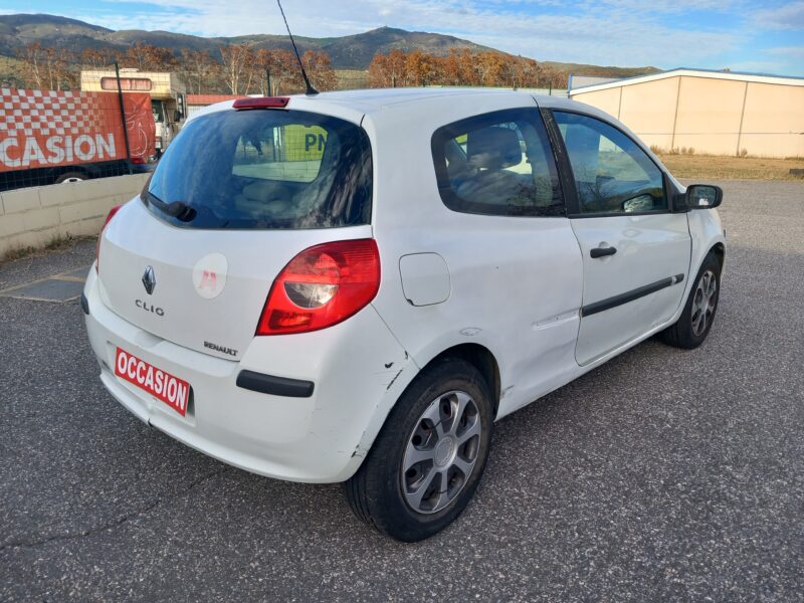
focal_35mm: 27
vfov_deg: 51.4
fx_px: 627
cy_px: 302
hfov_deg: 65.3
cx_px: 402
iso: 20
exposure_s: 1/254
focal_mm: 4
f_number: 1.8
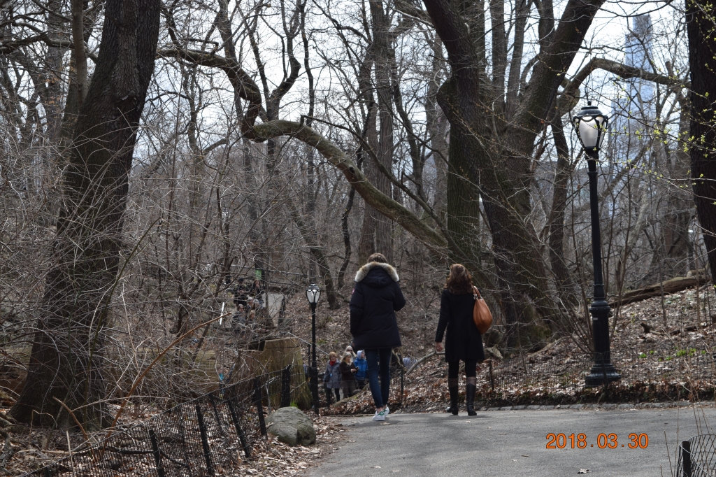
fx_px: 1640
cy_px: 238
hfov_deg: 24.6
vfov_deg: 16.5
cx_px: 358
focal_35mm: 82
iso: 200
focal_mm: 55
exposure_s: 1/250
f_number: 8
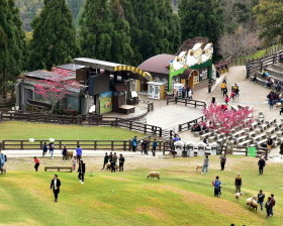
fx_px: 1181
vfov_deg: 10.9
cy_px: 130
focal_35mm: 141
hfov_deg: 13.6
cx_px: 92
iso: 200
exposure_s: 1/125
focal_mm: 82
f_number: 6.3
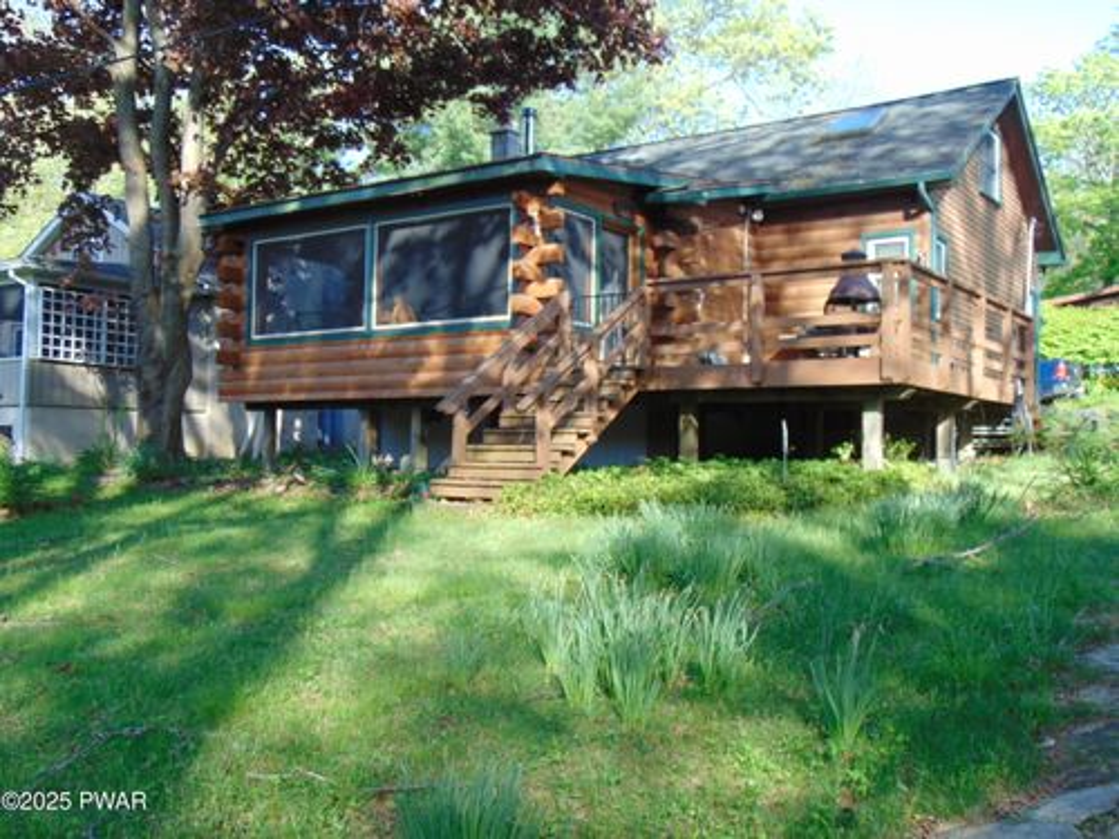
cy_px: 420
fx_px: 1131
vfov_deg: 40.7
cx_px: 560
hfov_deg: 52.6
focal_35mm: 35
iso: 80
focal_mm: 6.3
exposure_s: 1/160
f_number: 3.2
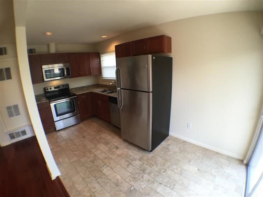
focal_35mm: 29
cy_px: 98
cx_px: 132
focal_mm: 4.15
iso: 40
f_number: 2.2
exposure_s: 1/30
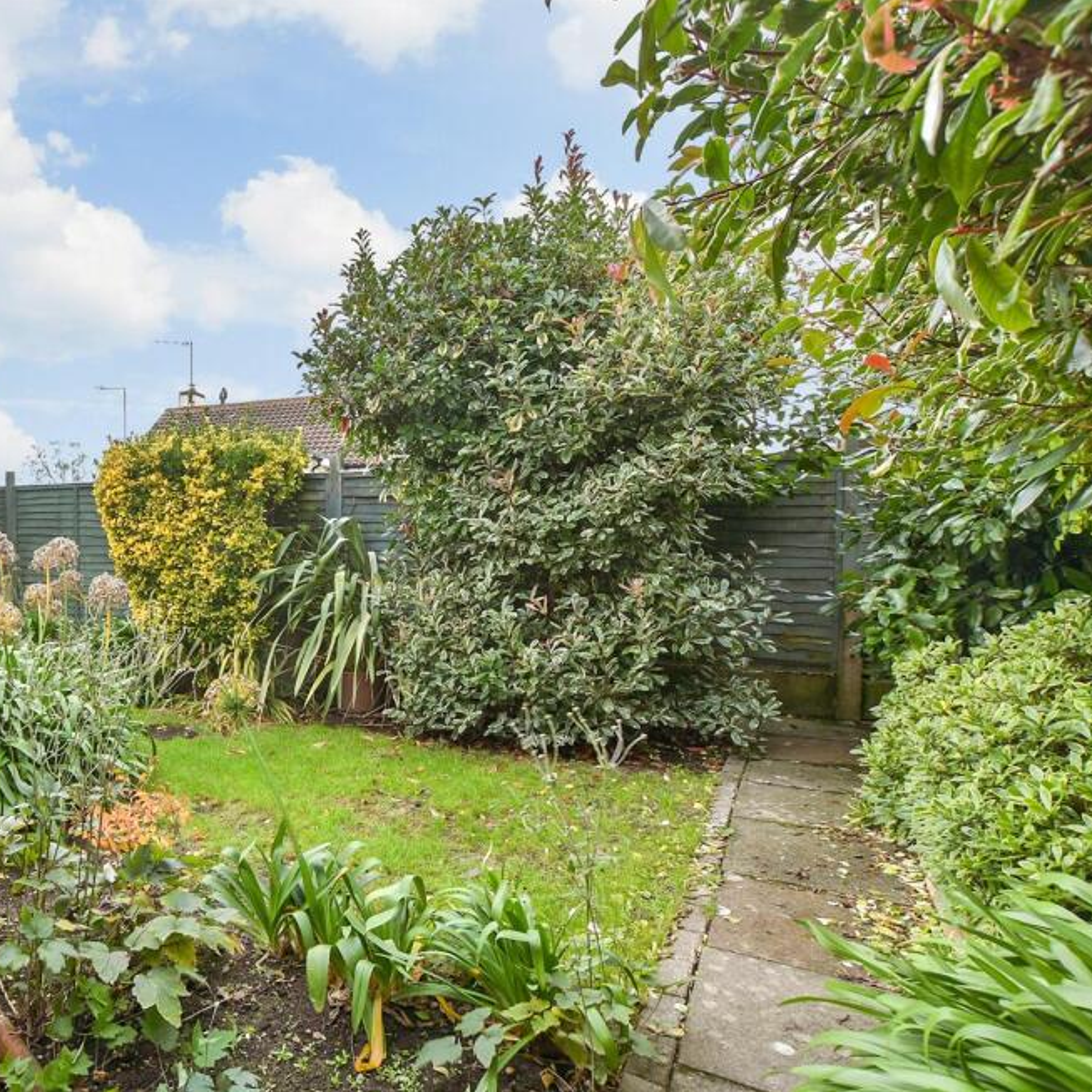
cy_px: 568
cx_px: 247
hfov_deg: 68.9
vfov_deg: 74.8
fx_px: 714
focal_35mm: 20
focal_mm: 10
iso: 160
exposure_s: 1/50
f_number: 6.3
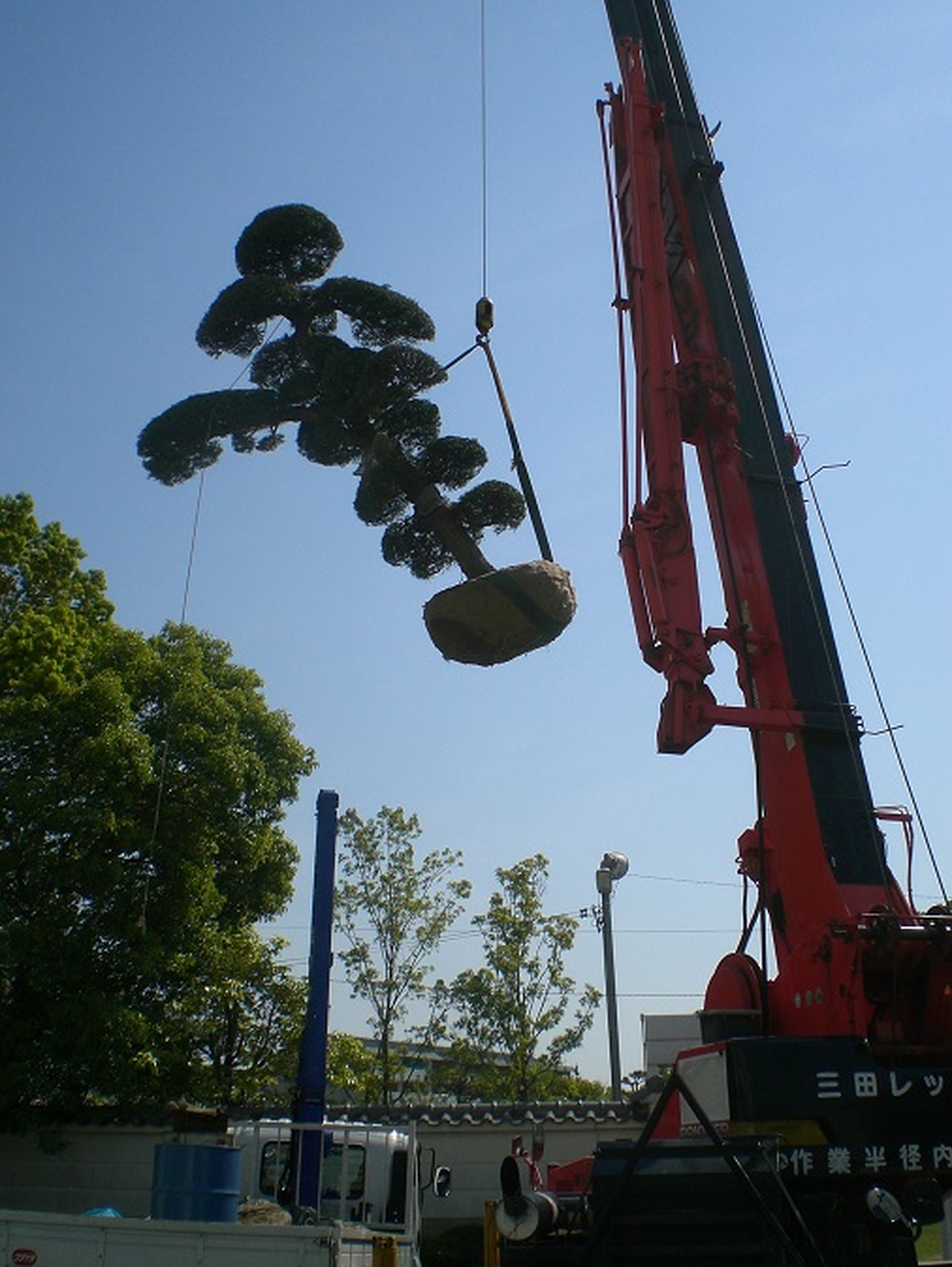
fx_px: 1429
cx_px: 477
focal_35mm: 39
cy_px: 637
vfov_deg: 47.8
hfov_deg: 36.8
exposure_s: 1/1000
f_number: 4.4
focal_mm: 6.3
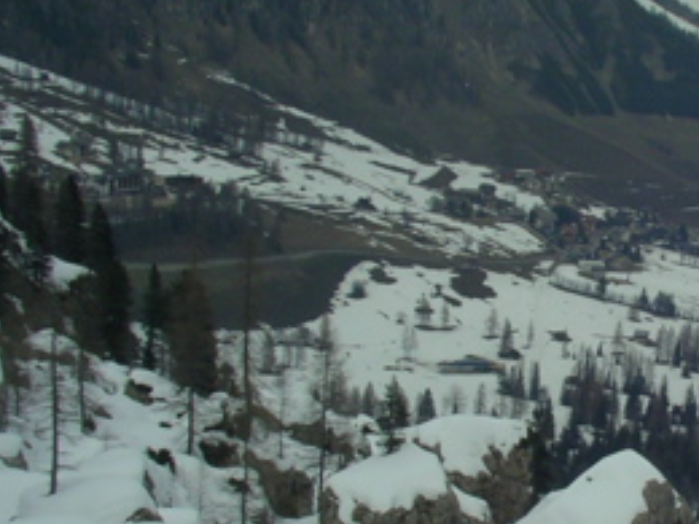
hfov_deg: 20.6
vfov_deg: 16.2
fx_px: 1838
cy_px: 395
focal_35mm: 91
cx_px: 755
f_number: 6.9
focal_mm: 5.7
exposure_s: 1/500
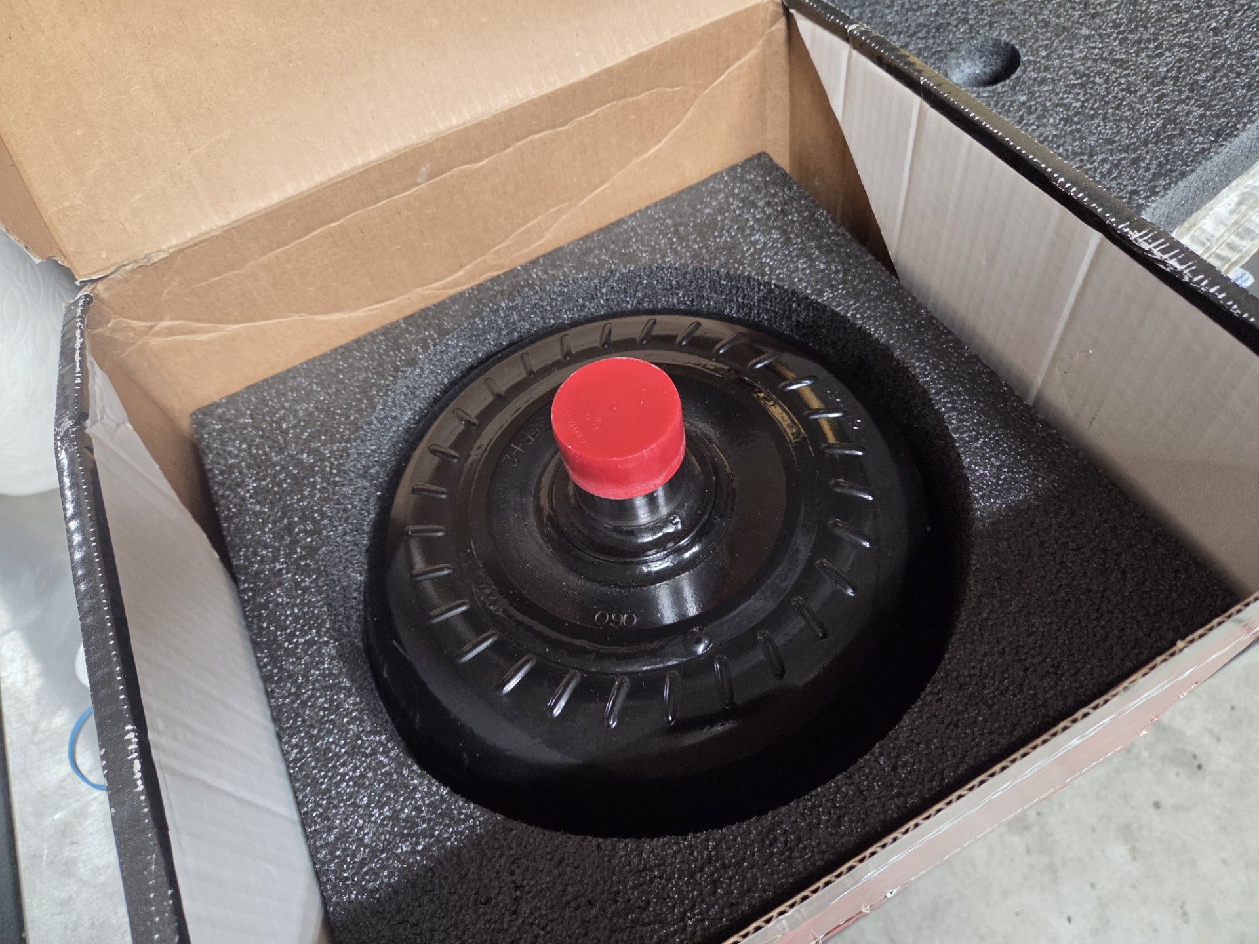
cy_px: 472
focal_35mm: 23
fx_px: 837
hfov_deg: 73.9
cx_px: 630
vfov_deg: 58.9
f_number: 1.8
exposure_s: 1/120
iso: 250
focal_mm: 5.4
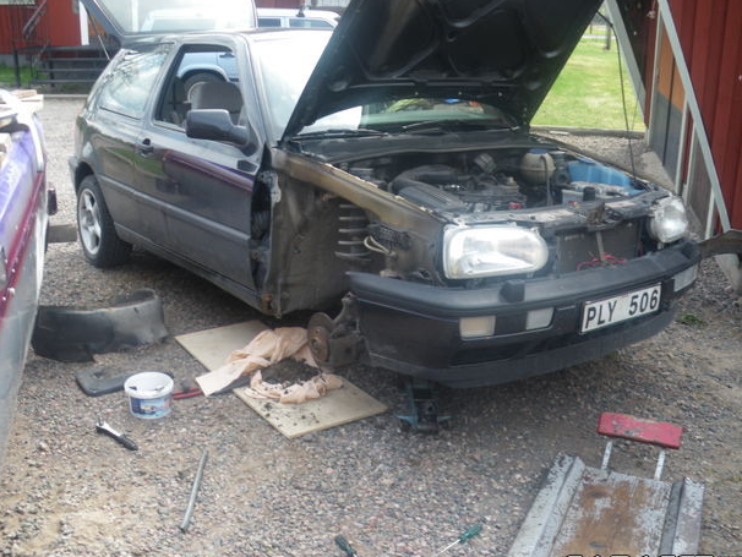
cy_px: 280
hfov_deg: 49.0
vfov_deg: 37.7
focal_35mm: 38
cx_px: 380
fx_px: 815
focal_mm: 6.3
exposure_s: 1/80
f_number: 3.5
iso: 64
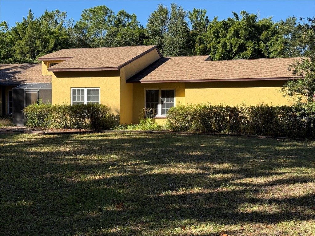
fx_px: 437
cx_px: 158
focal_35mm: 48
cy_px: 118
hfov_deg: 39.7
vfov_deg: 30.3
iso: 80
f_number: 1.78
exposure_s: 1/3704
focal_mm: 6.76
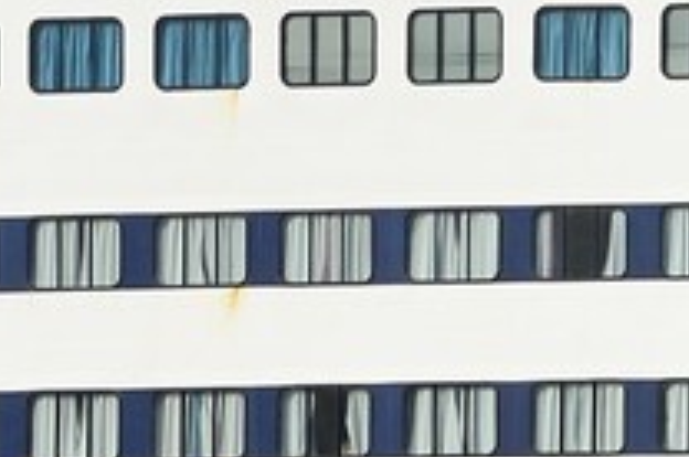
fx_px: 20619
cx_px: 2200
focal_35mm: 1079
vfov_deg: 1.3
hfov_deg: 1.9
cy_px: 86
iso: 200
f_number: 14
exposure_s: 1/320
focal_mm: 140
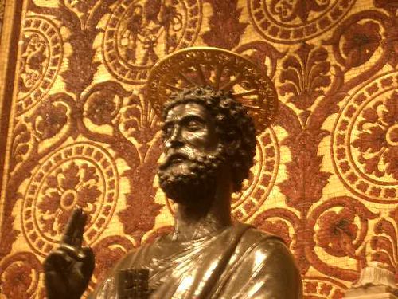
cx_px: 199
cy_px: 150
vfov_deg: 14.1
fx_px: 1207
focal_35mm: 105
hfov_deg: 18.7
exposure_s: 1/8
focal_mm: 17.4
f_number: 4.8
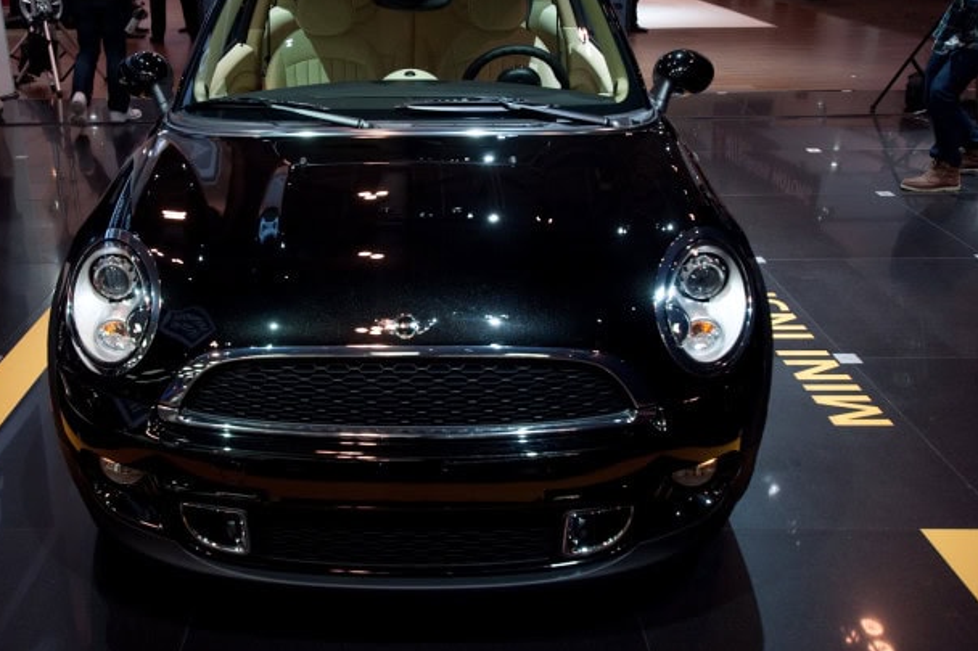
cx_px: 401
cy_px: 286
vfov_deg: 35.9
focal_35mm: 37
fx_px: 1005
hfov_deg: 51.6
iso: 200
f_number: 3.5
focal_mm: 20
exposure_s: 1/60
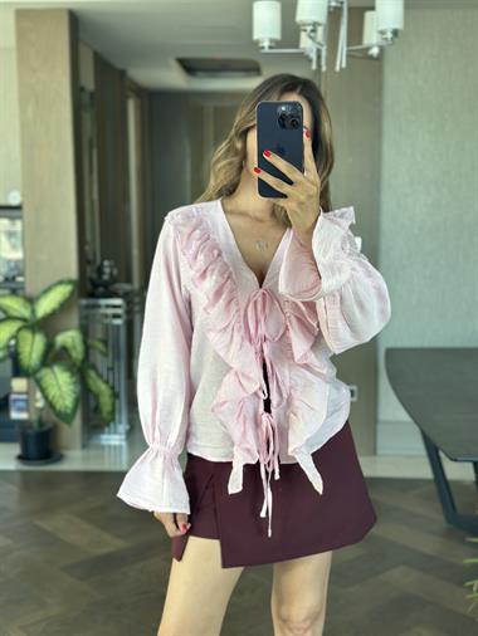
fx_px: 883
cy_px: 318
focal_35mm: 48
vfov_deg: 39.6
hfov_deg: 30.3
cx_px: 239
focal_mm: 6.86
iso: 125
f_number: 1.78
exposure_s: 1/92
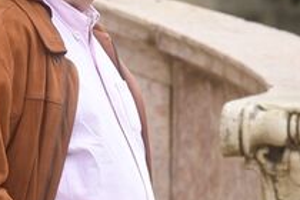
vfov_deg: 2.4
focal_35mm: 568
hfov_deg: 3.6
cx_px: 47
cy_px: 92
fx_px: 4733
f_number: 4.5
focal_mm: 150
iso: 250
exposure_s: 1/400
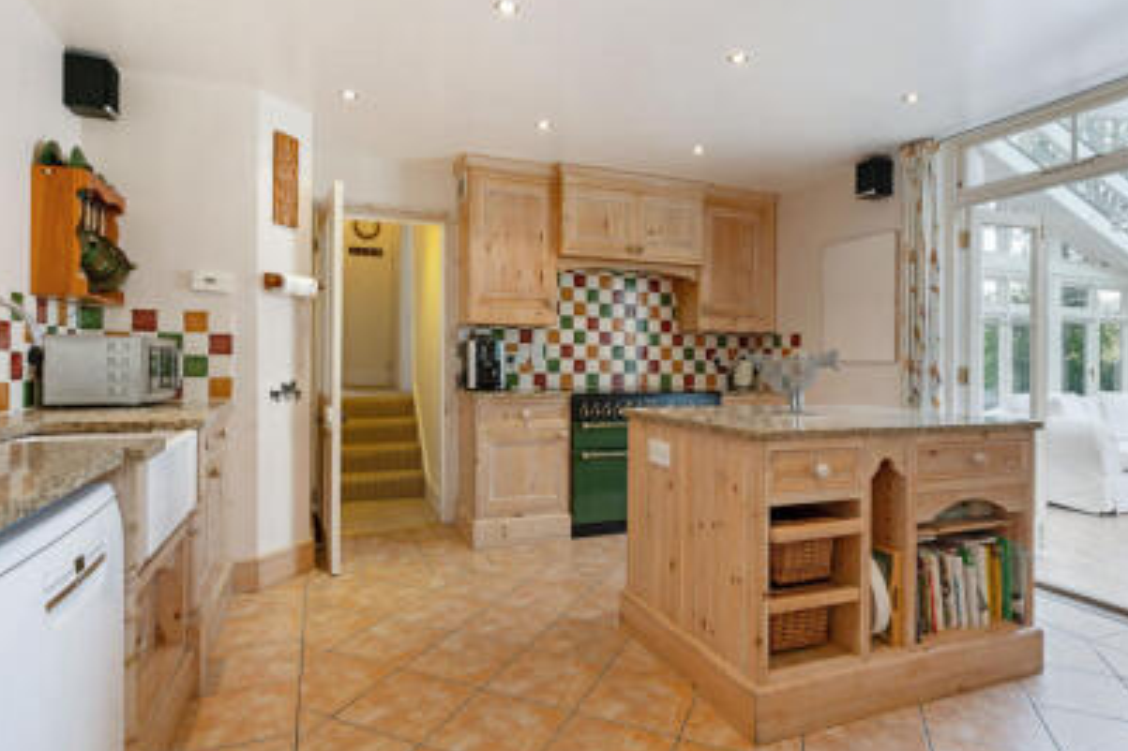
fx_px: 595
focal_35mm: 19
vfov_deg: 64.5
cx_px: 574
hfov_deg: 86.9
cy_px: 356
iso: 320
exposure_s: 1/4
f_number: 10
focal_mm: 16
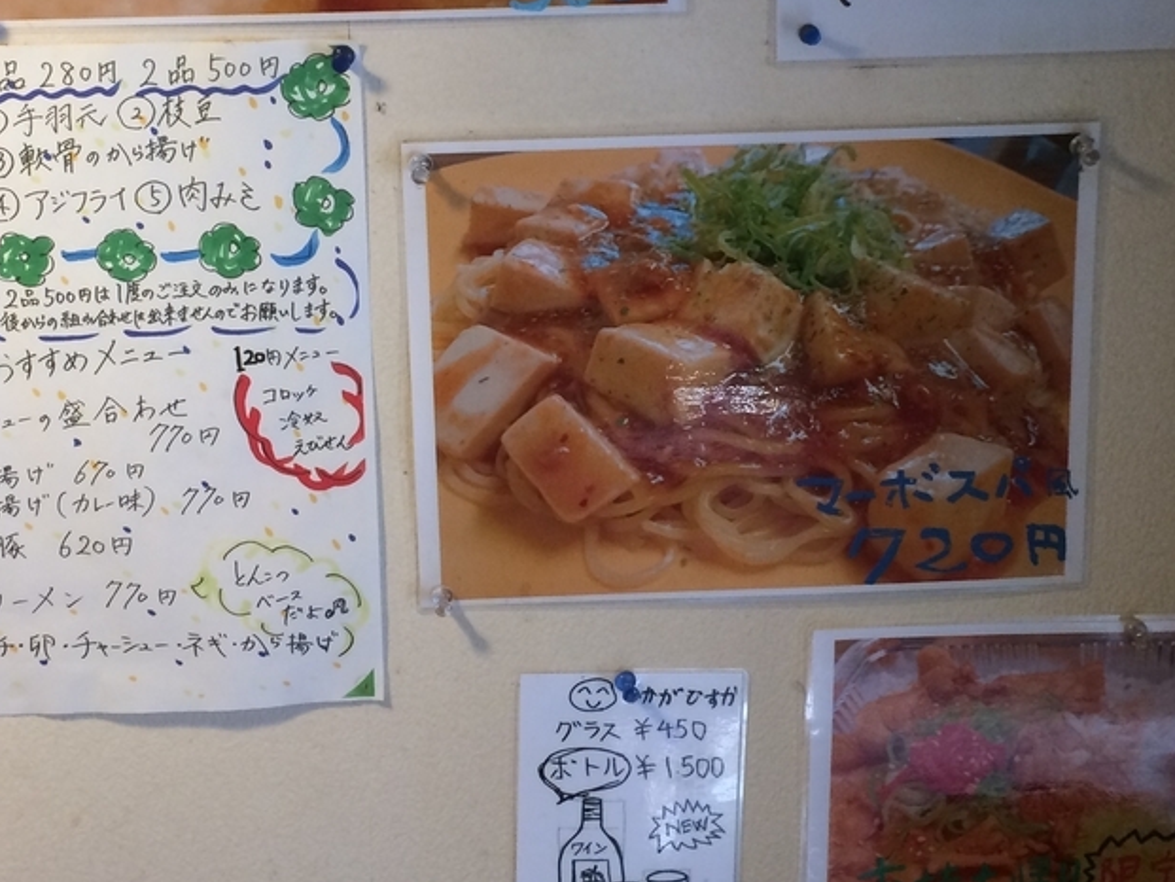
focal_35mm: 56
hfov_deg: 34.3
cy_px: 214
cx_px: 585
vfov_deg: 25.8
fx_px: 1901
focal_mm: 4.15
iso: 50
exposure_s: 1/30
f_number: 2.2
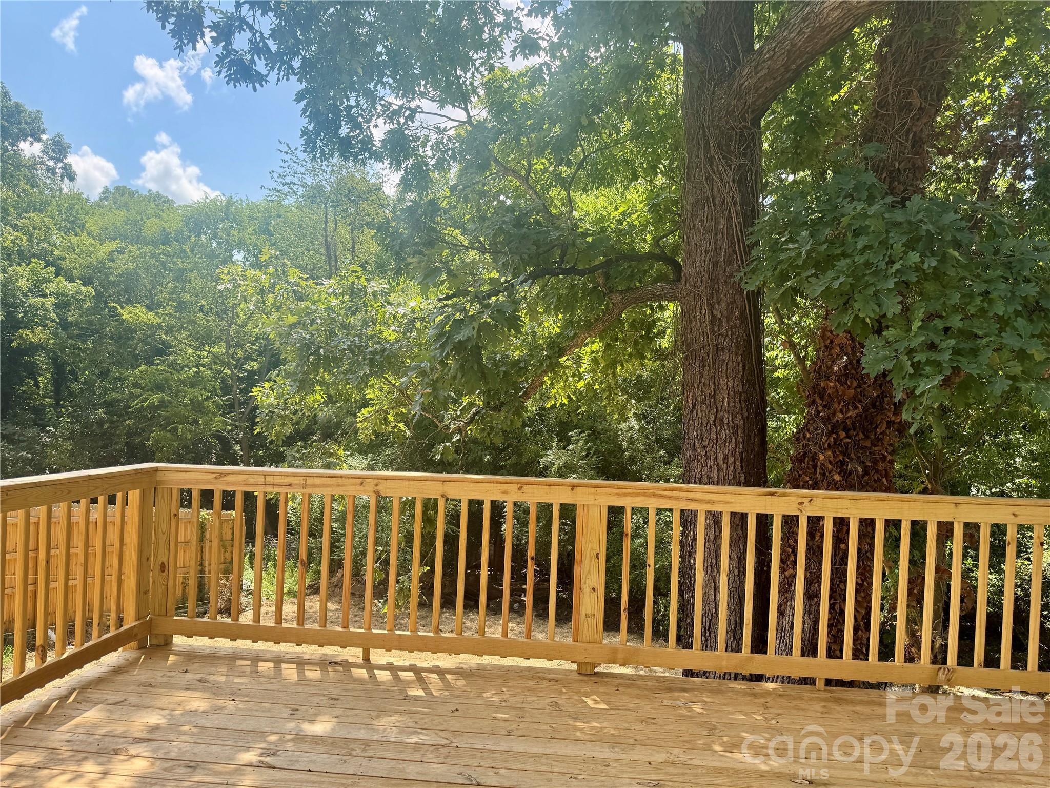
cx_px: 525
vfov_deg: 56.8
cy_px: 394
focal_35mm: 24
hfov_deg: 71.6
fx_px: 728
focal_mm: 6.76
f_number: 1.78
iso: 80
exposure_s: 1/938
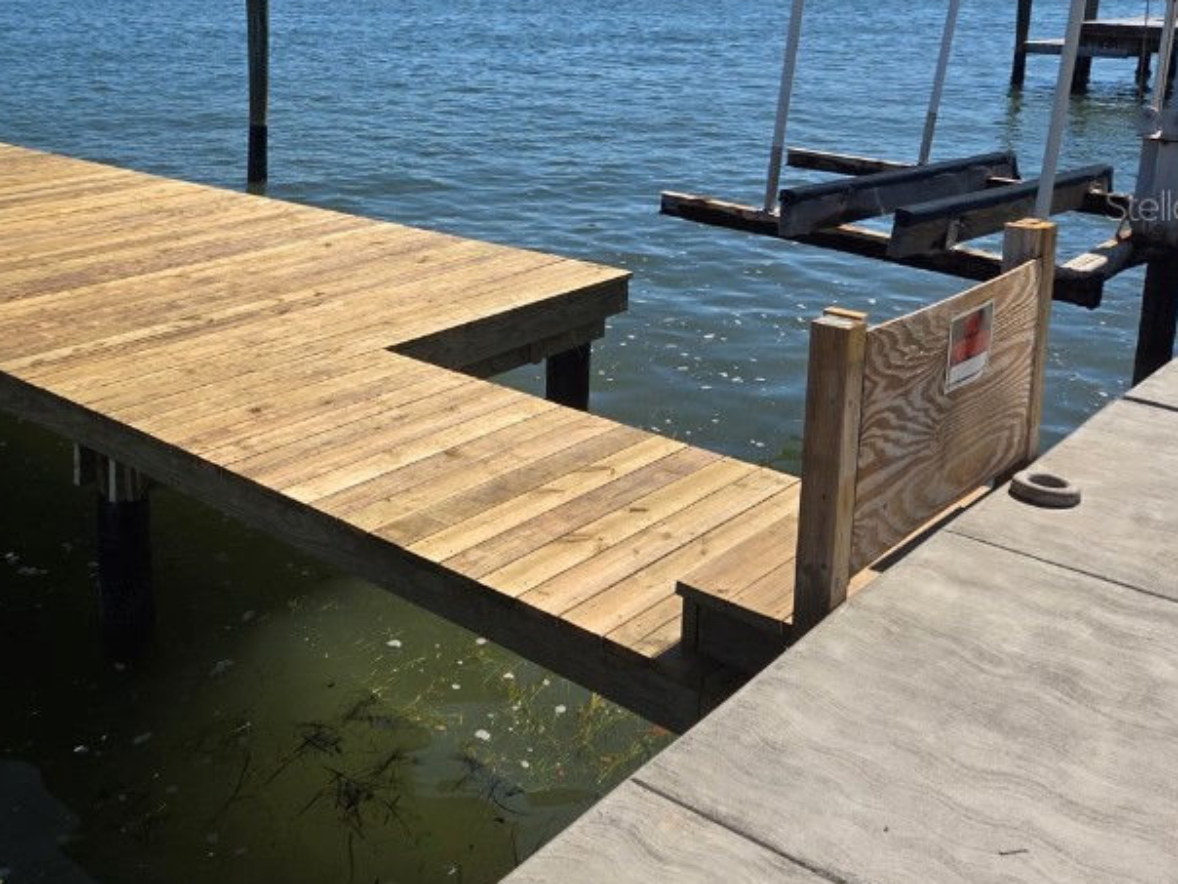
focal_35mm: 39
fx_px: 1327
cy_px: 205
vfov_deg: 35.9
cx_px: 291
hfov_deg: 46.1
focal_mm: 5.4
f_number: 1.8
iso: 25
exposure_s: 1/2730
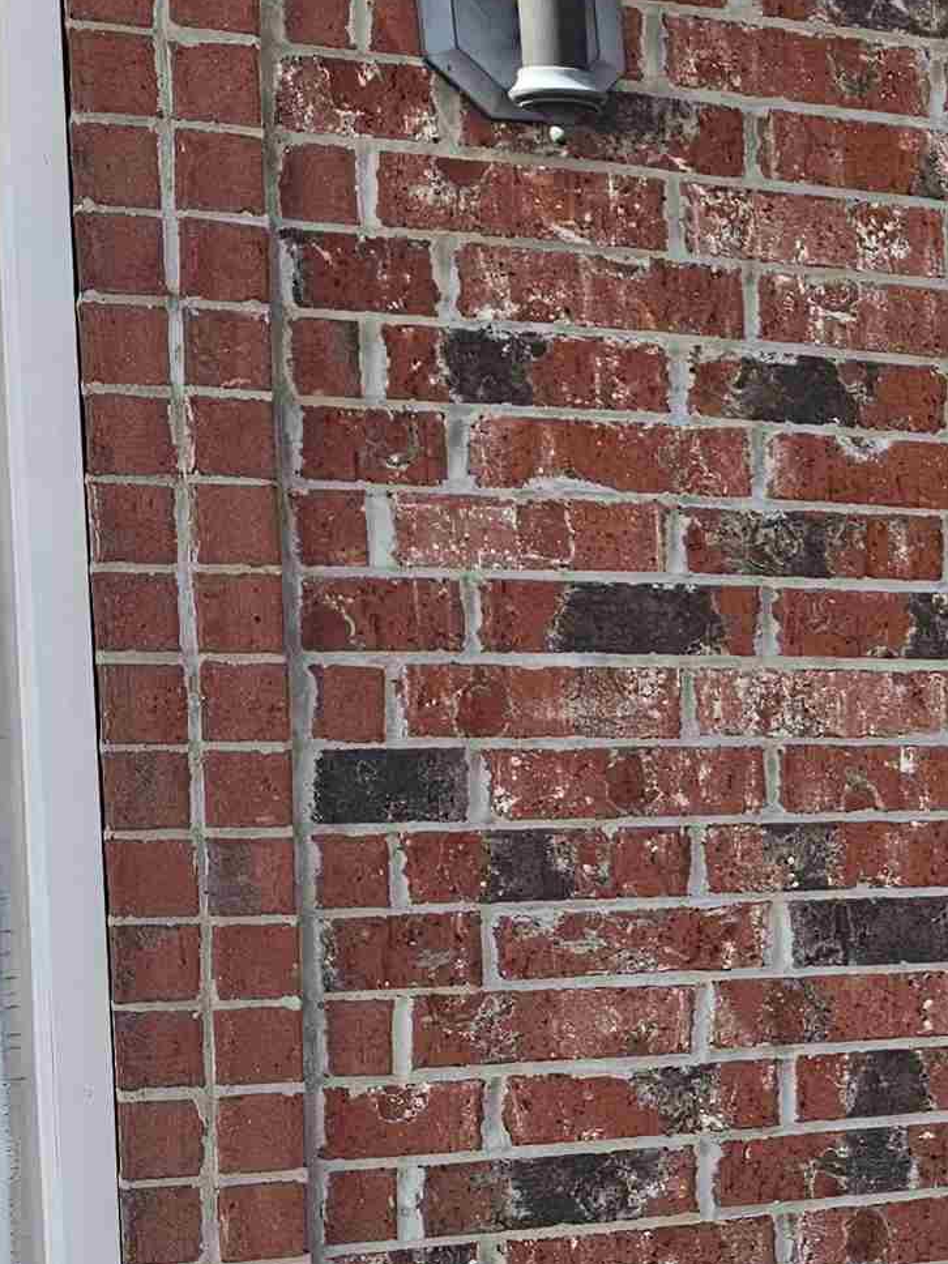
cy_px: 906
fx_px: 2666
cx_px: 1786
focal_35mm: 73
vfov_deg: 26.4
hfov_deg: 16.4
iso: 16
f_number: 1.7
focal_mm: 6.3
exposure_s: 1/493
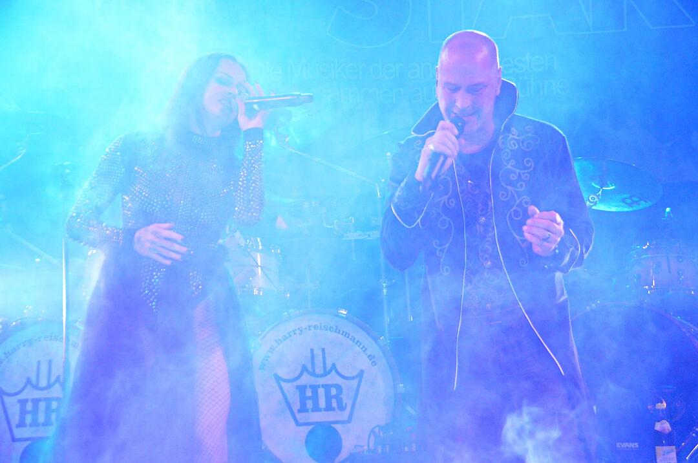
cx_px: 349
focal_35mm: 75
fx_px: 1452
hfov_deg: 27.0
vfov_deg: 18.1
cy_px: 232
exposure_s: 1/80
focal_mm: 50
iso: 3200
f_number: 5.6
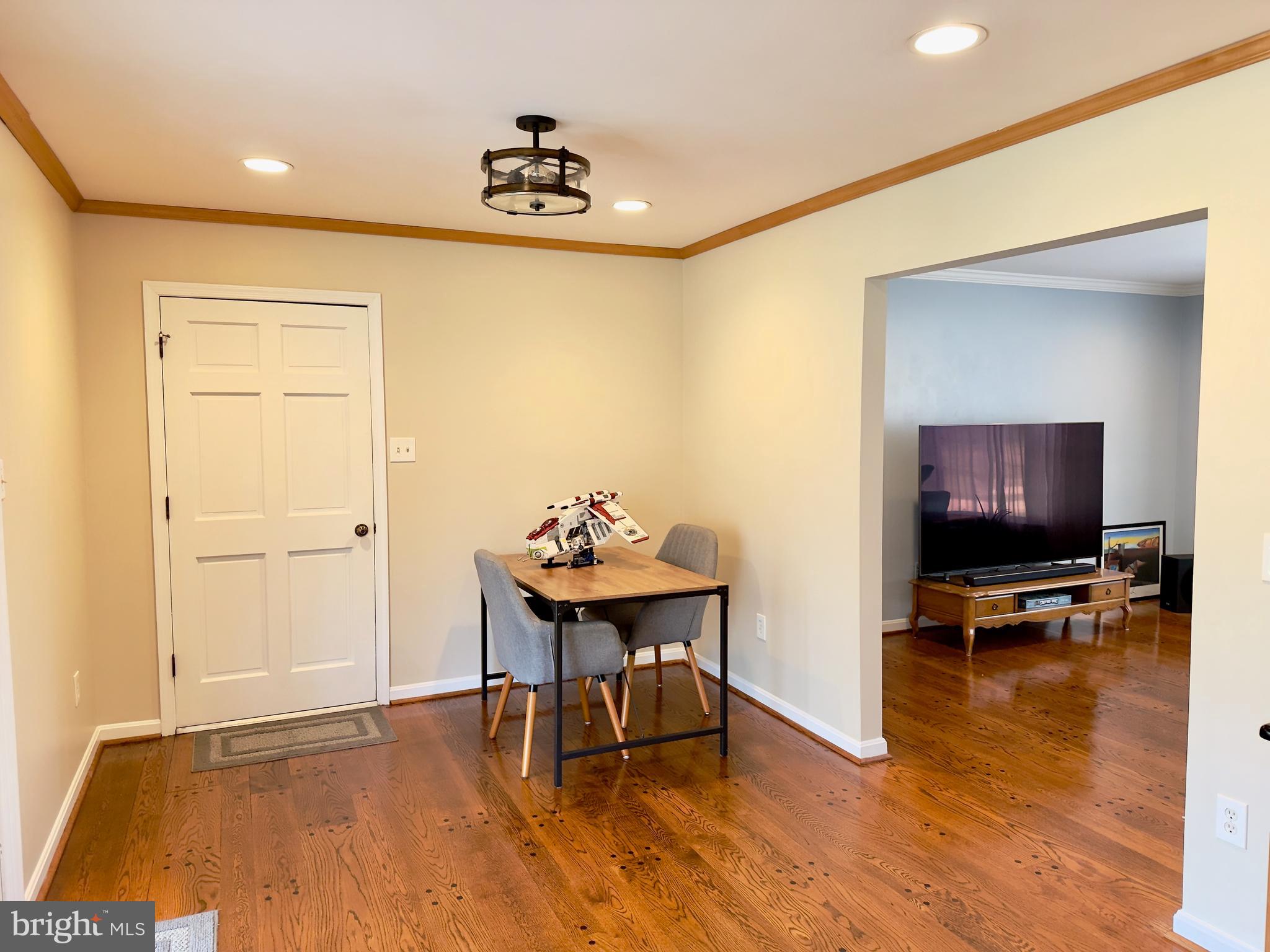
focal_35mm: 24
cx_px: 635
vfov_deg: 56.8
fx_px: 881
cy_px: 476
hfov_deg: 71.6
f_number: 1.78
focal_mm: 6.76
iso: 50
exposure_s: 1/23
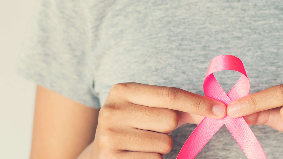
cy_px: 129
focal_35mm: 140
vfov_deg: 8.6
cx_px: 230
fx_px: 1051
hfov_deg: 15.2
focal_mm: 50
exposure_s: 1/160
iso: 250
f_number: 3.2
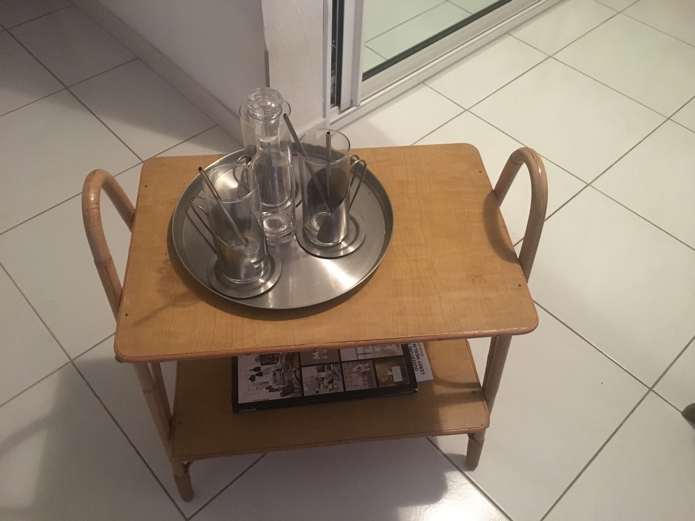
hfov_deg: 61.7
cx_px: 348
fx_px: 582
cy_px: 260
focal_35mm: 29
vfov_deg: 48.2
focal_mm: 4.15
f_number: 2.2
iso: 320
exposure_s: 1/17
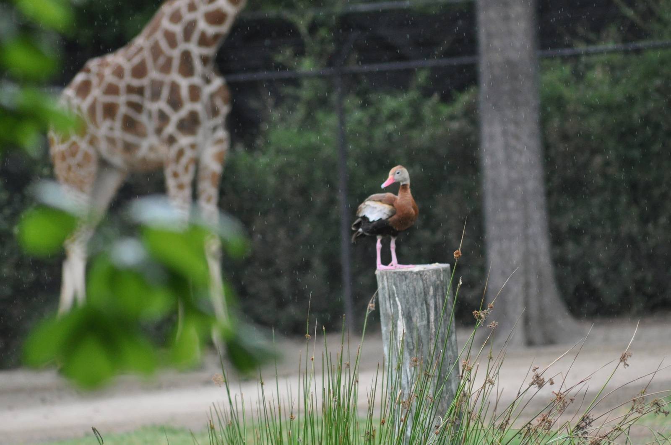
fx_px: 5444
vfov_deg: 4.7
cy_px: 222
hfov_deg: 7.1
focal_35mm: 292
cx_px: 336
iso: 900
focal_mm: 195
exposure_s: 1/500
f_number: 4.8
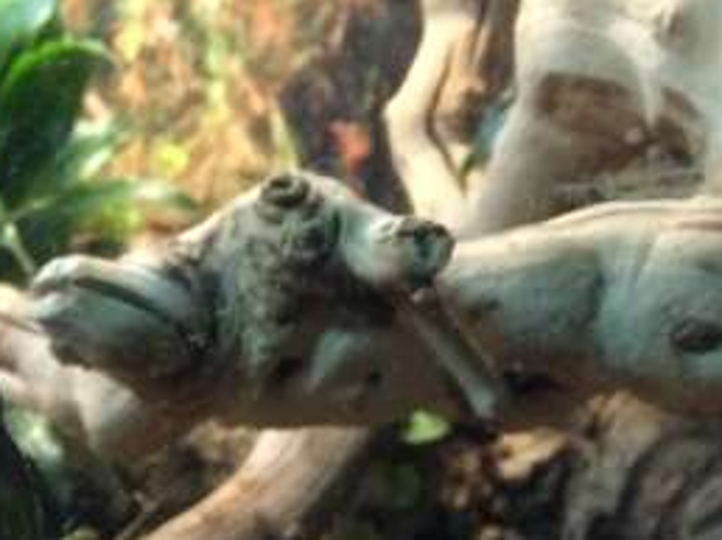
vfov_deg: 15.3
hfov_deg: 20.3
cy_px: 769
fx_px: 1875
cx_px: -168
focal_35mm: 90
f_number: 2.2
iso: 250
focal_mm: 4.15
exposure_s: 1/30
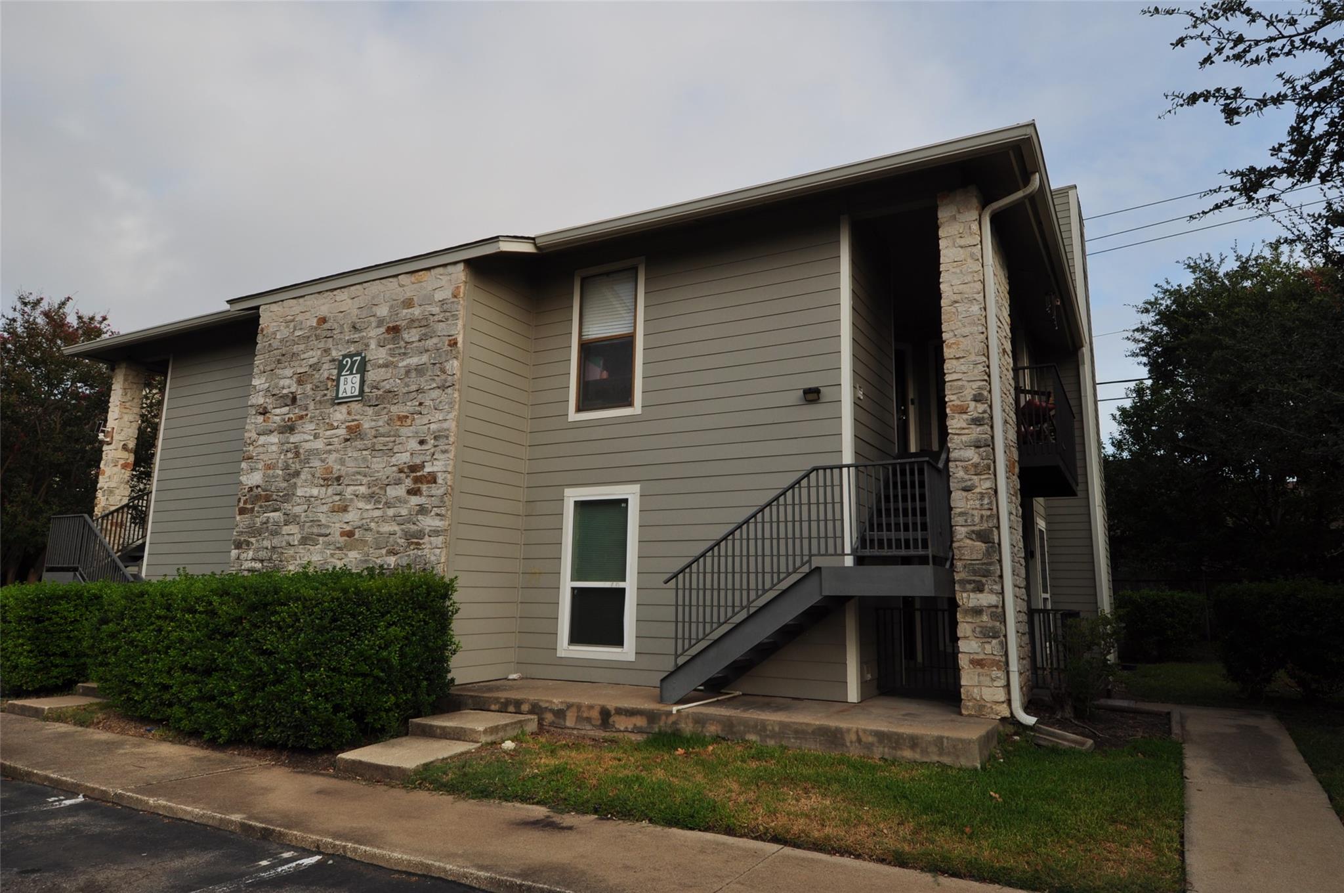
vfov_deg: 59.4
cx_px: 672
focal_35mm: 21
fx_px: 783
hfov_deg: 81.3
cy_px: 446
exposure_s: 1/200
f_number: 10
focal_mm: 14
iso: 200
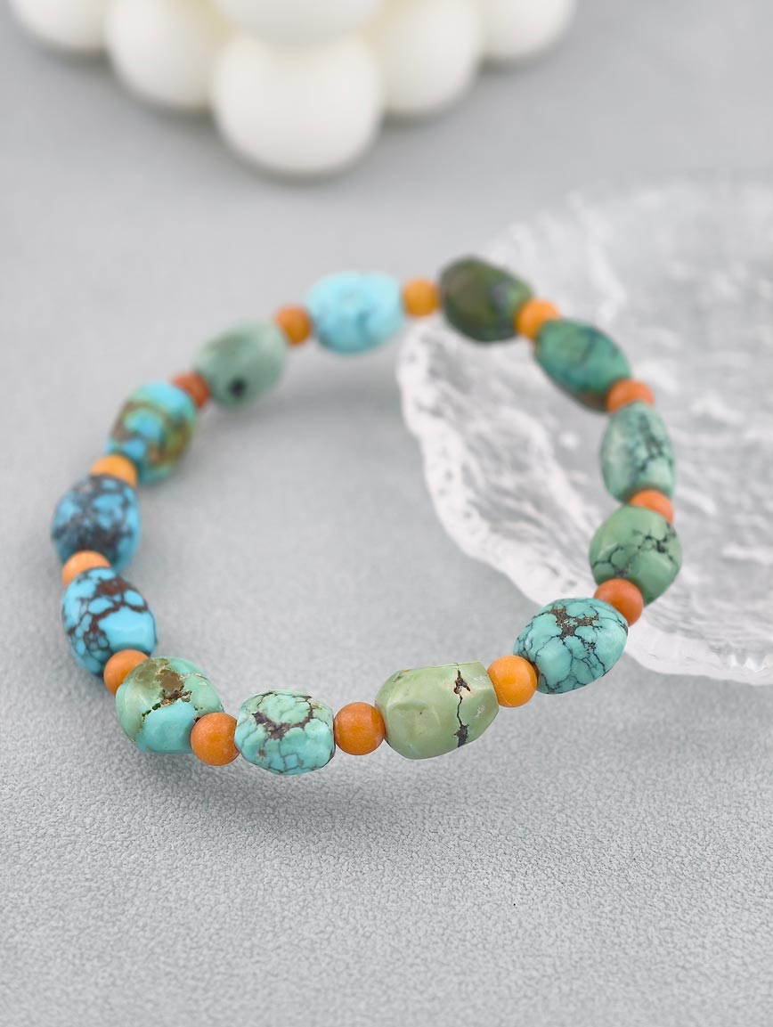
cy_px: 514
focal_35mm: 85
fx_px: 2525
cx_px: 386
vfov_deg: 23.0
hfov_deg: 17.4
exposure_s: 1/160
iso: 125
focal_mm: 22.48
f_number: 2.67
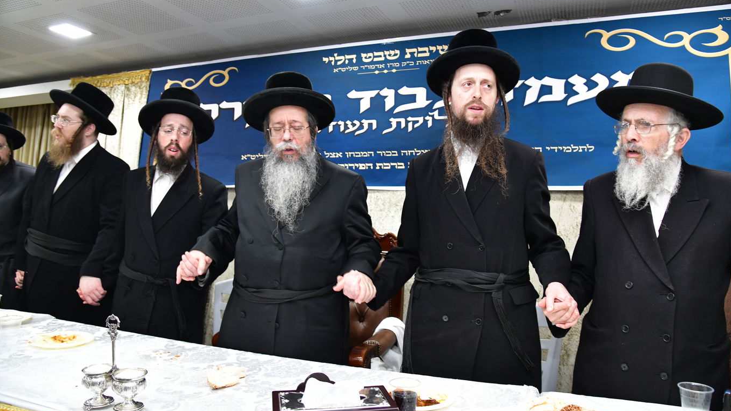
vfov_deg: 44.2
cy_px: 175
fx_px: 504
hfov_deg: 71.9
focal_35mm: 26
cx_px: 377
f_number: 5.6
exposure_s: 1/100
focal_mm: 24
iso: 2500
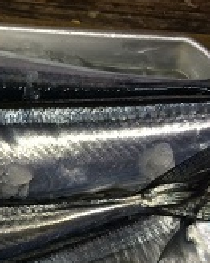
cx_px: -67
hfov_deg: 18.7
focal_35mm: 76
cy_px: 209
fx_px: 591
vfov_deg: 24.7
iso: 80
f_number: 2.2
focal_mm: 4.12
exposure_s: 1/30
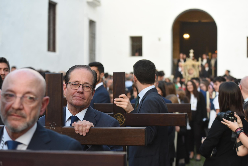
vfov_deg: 19.5
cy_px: 83
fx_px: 482
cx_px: 124
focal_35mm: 70
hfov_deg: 28.8
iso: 2000
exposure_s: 1/200
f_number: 3.5
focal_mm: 70
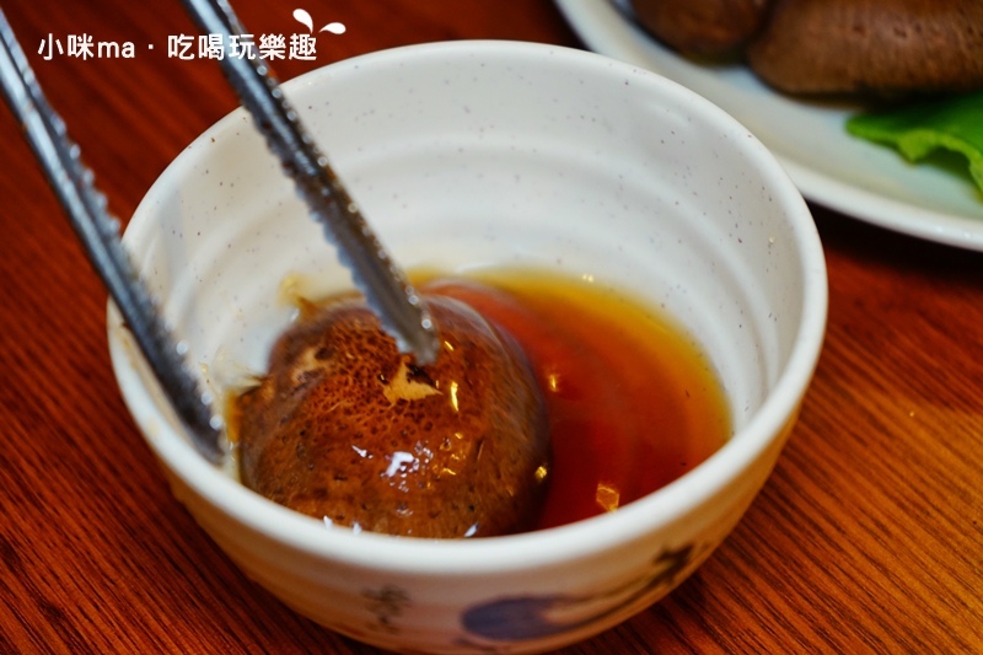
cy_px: 328
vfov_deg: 19.4
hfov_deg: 28.8
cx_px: 492
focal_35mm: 70
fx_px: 1911
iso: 1250
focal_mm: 70
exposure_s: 1/80
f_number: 5.6
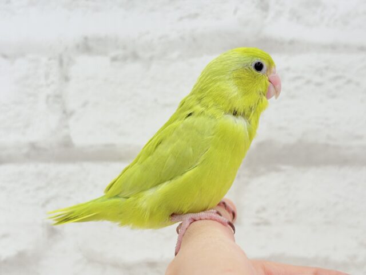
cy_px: 138
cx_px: 183
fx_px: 550
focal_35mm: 52
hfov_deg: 36.8
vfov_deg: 28.0
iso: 40
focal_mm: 5.96
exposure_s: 1/60
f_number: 1.6
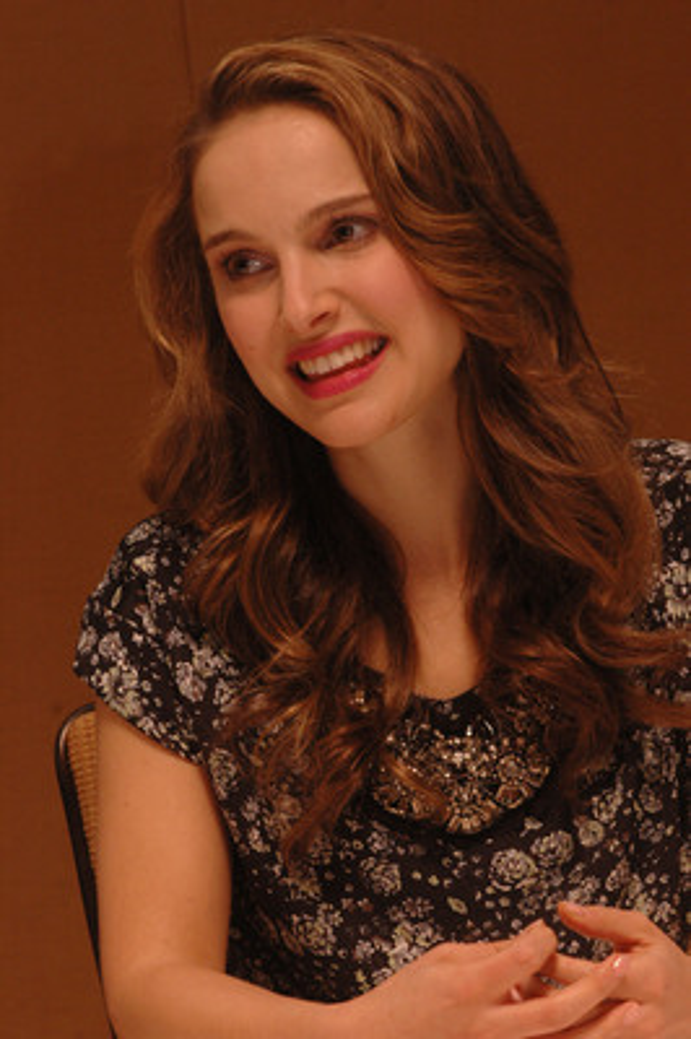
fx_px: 4845
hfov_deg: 8.2
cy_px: 520
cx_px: 346
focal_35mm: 168
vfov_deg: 12.2
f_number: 10
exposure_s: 1/200
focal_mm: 112
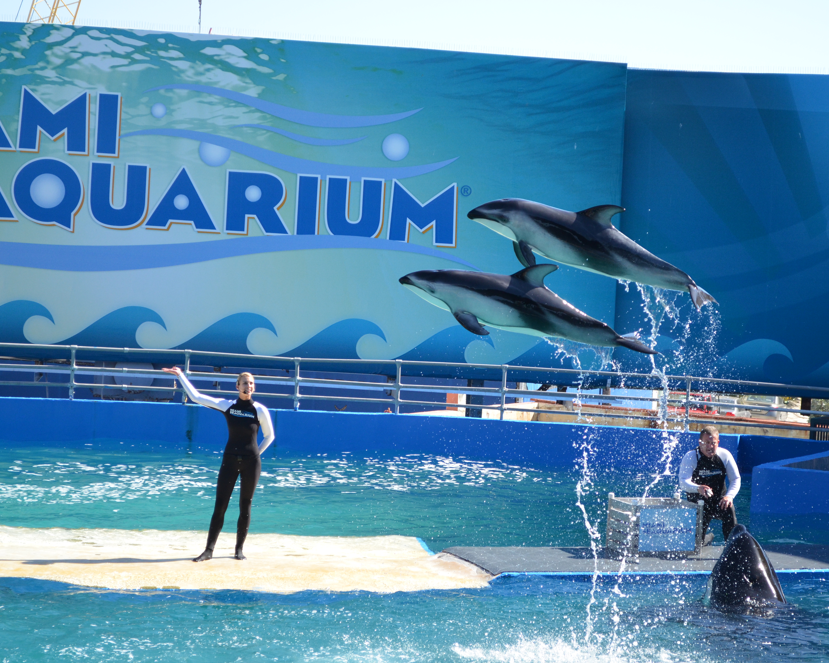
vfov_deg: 16.4
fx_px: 2296
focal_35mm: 94
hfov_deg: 20.5
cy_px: 331
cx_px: 464
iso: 640
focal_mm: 55
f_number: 5.6
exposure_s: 1/1000
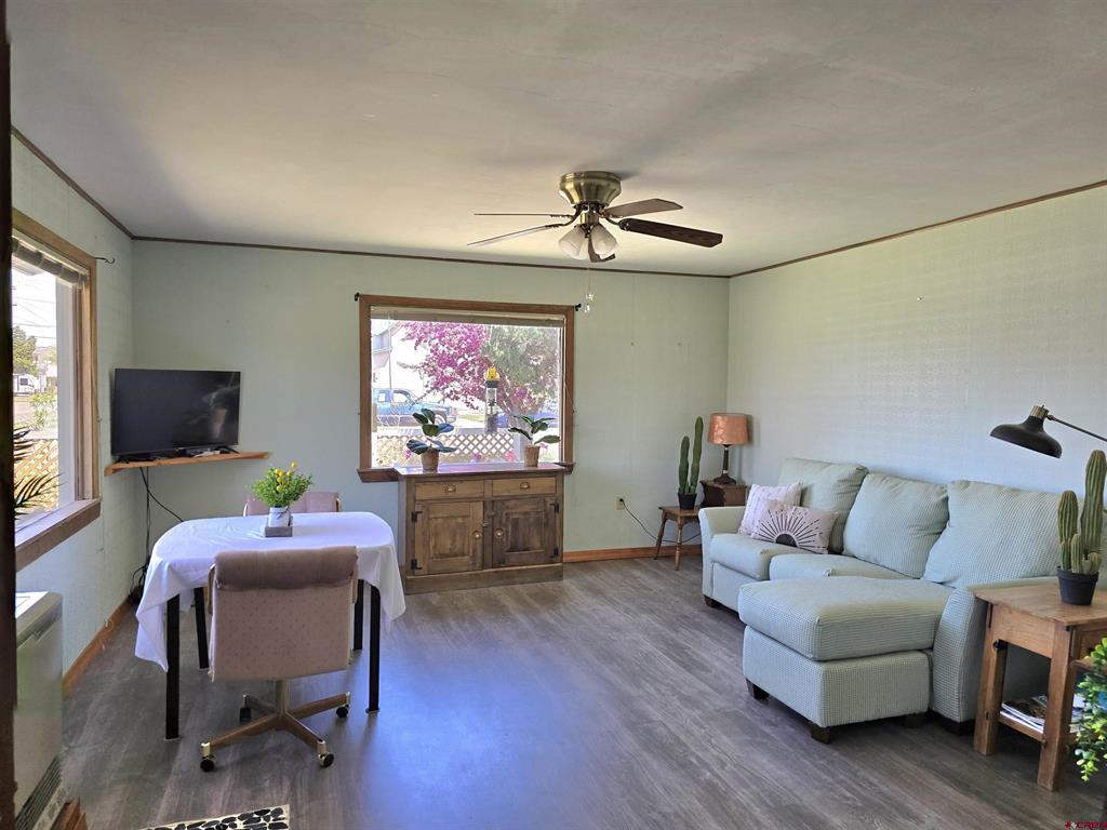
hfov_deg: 73.9
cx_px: 554
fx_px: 736
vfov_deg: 58.9
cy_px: 415
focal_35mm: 23
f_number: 1.7
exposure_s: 1/182
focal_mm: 6.3
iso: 64
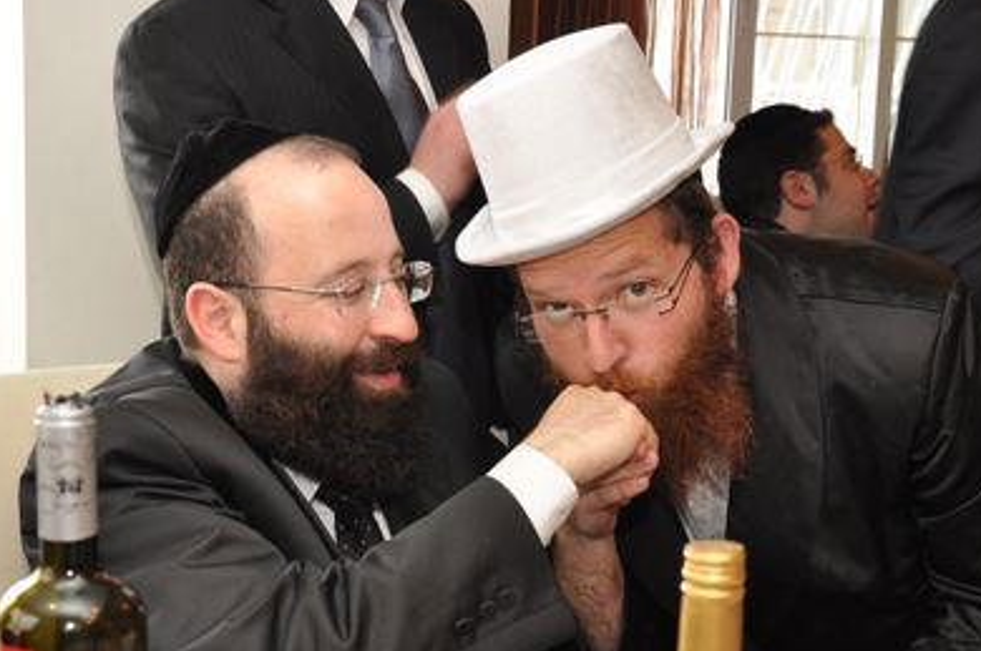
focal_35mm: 69
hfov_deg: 29.2
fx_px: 1878
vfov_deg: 19.7
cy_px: 388
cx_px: 574
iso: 400
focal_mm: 28
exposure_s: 1/60
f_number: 5.6
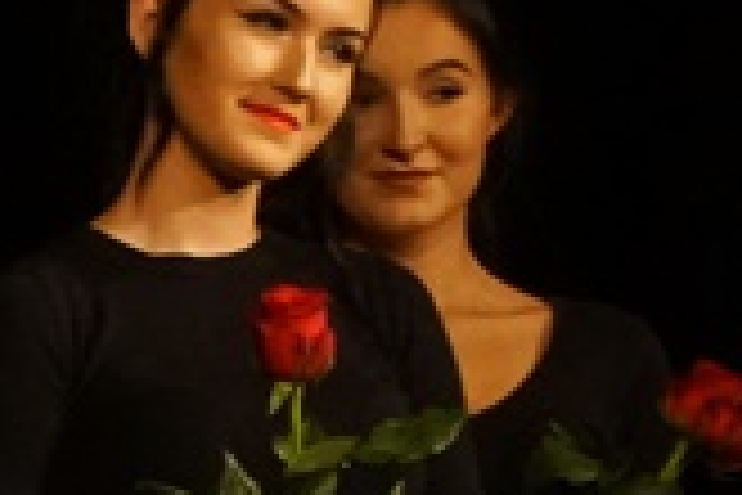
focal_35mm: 555
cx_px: -1111
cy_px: 832
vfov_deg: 2.5
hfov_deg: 3.7
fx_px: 11438
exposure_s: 1/100
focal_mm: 60
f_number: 5
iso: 2500
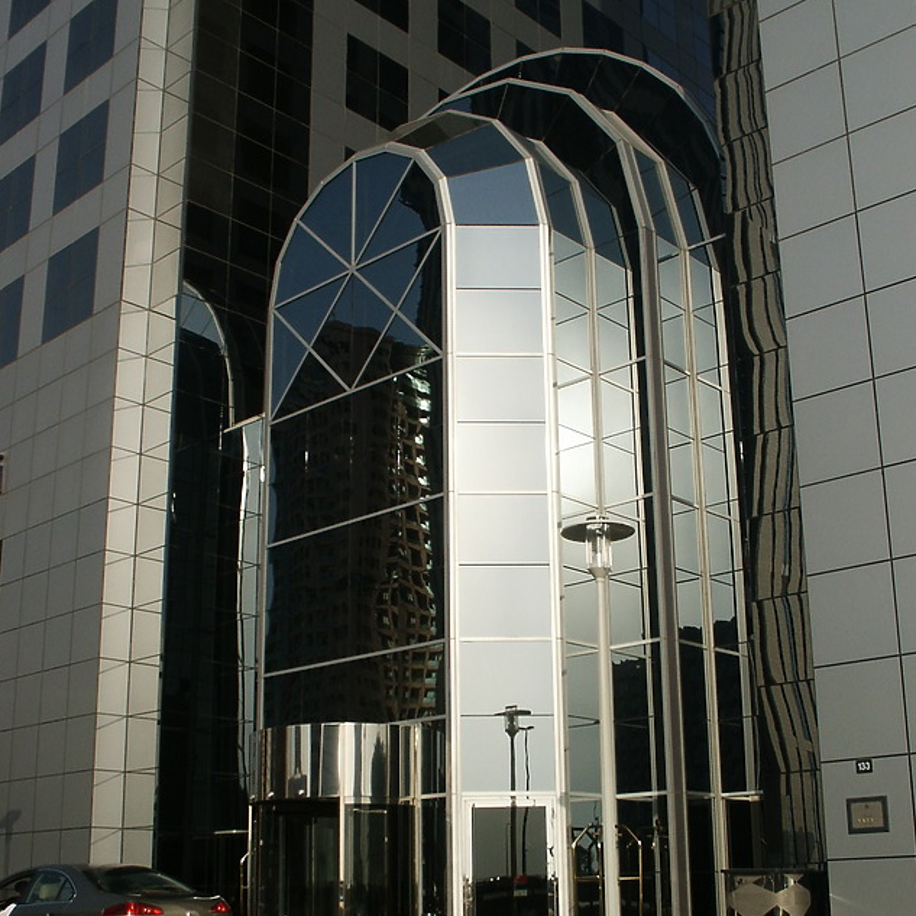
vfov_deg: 38.2
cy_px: 531
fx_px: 1317
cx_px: 468
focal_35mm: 44
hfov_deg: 38.3
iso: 64
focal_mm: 7.18
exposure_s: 1/500
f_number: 6.7
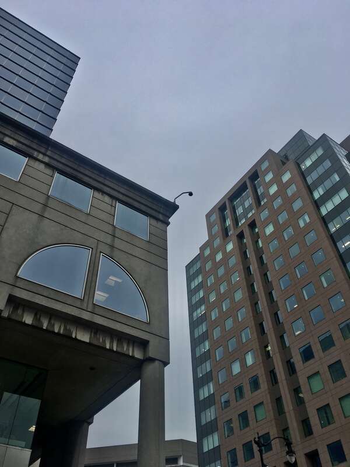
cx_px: 175
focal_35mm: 29
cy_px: 234
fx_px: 391
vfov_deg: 61.7
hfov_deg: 48.2
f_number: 2.2
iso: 25
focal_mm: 4.15
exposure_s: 1/620
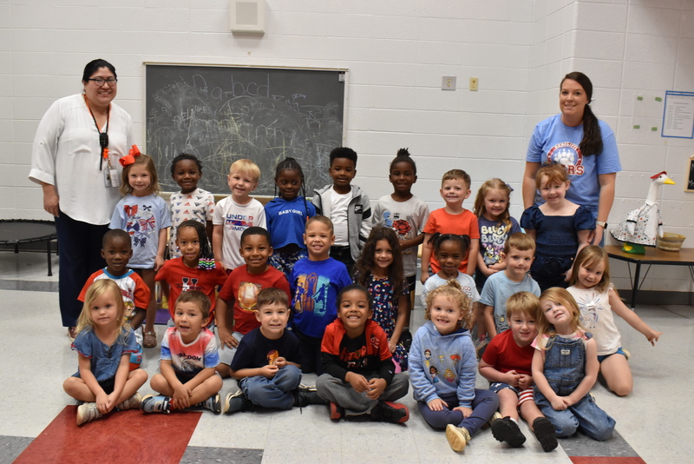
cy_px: 232
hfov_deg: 59.5
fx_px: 607
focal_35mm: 32
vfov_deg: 41.7
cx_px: 347
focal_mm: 21
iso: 2000
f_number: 7.1
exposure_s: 1/30
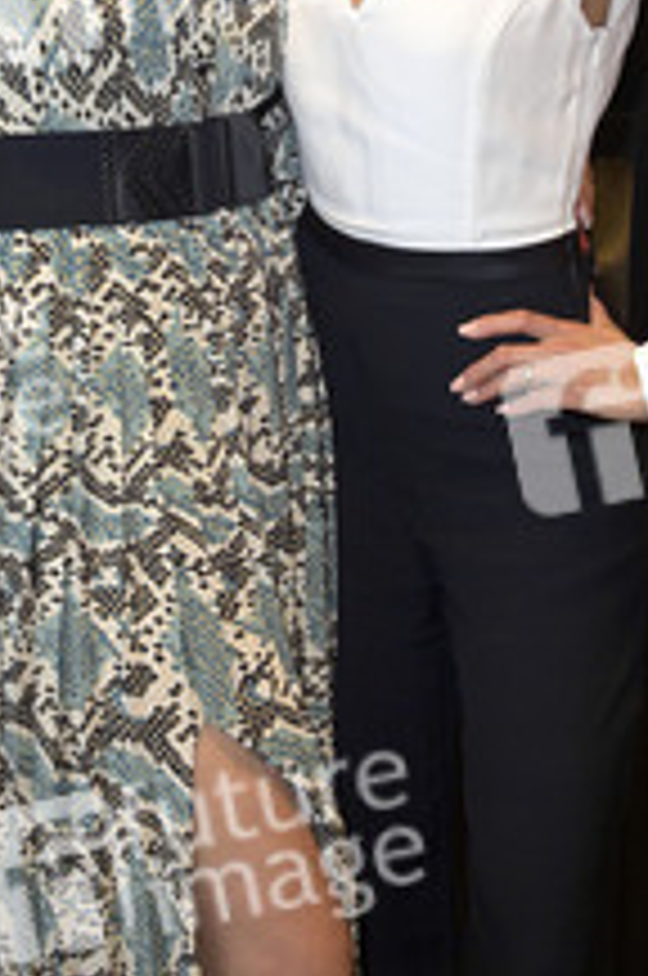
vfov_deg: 28.2
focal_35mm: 70
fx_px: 1896
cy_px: 184
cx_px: 324
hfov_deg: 19.4
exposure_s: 1/50
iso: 2000
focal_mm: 38
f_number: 5
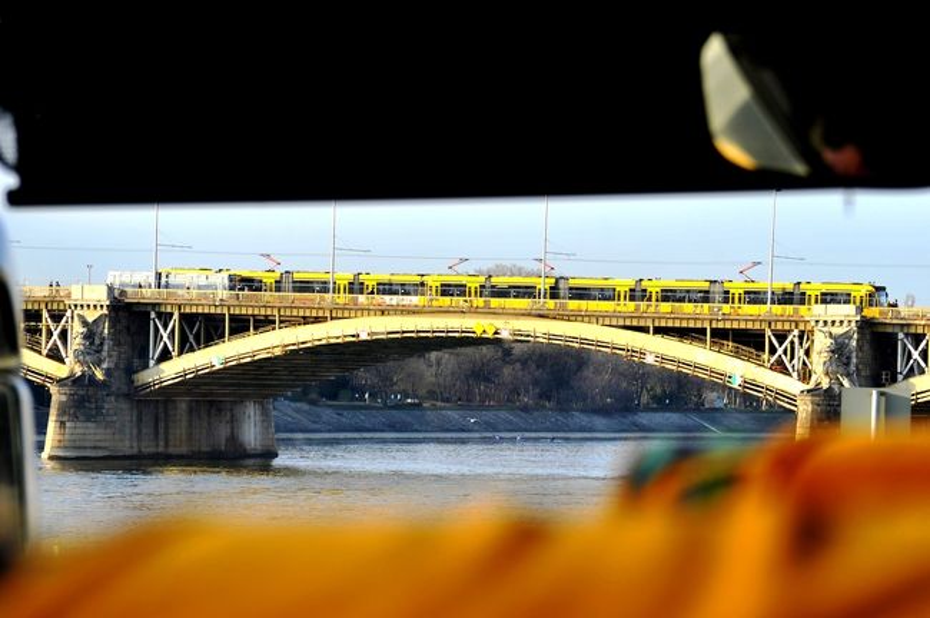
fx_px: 3097
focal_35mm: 120
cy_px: 309
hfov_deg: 17.1
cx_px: 465
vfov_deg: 11.4
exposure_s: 1/180
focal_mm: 120
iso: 200
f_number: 8
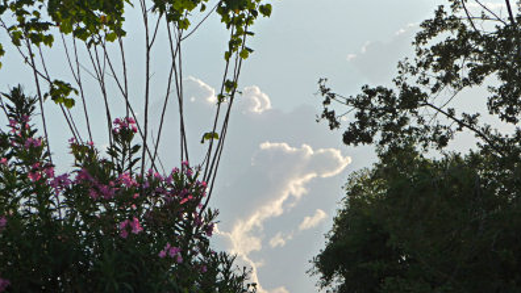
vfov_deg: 6.5
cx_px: 262
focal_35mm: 187
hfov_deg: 11.5
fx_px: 2584
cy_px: 122
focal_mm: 29.1
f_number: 4.8
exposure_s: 1/1000
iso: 160
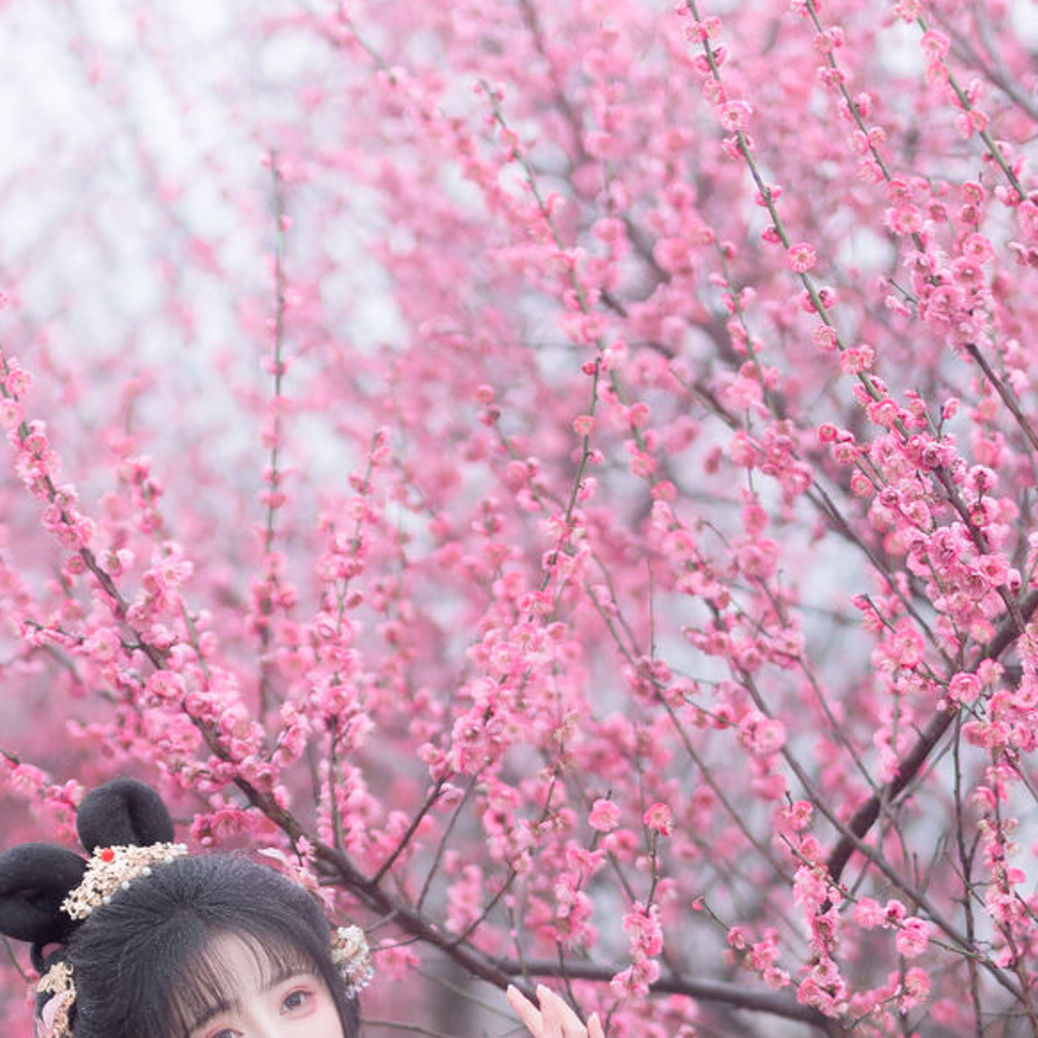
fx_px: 7565
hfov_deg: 7.8
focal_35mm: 223
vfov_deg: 7.7
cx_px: 365
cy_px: 1553
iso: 250
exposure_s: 1/800
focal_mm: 85
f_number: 1.4
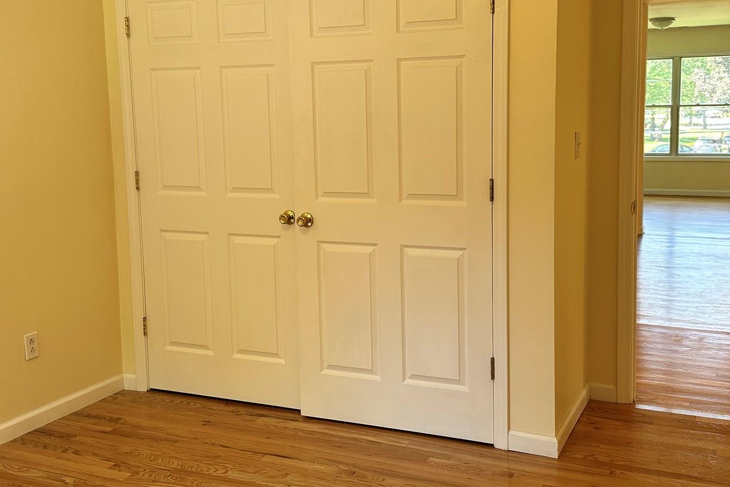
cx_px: 378
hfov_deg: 48.5
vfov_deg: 33.3
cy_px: 206
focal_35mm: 40
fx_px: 811
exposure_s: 1/121
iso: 100
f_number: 1.78
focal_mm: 6.86
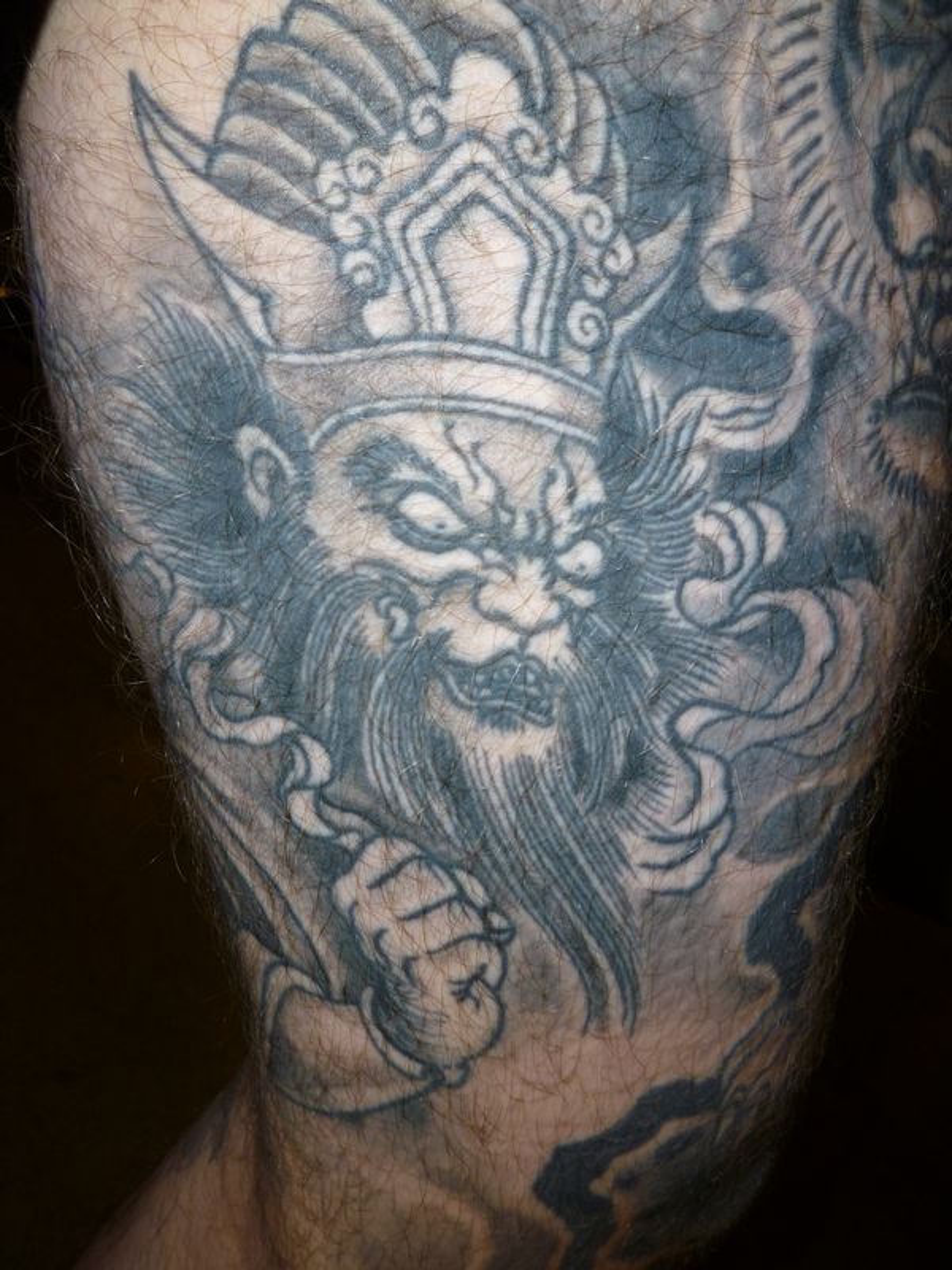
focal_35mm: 29
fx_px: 1063
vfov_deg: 61.7
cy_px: 635
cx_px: 476
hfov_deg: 48.2
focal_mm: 5.2
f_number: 4
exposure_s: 1/30
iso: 100
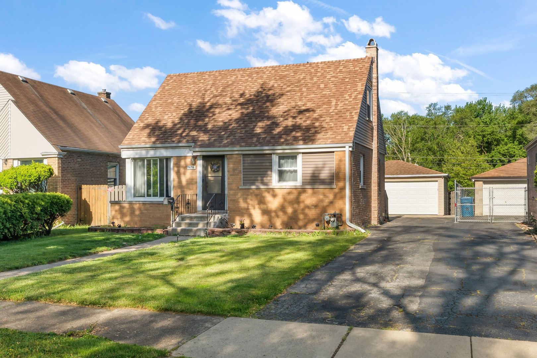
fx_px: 537
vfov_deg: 36.9
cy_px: 179
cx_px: 268
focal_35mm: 36
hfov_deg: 53.1
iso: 400
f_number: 8
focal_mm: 24
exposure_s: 1/160
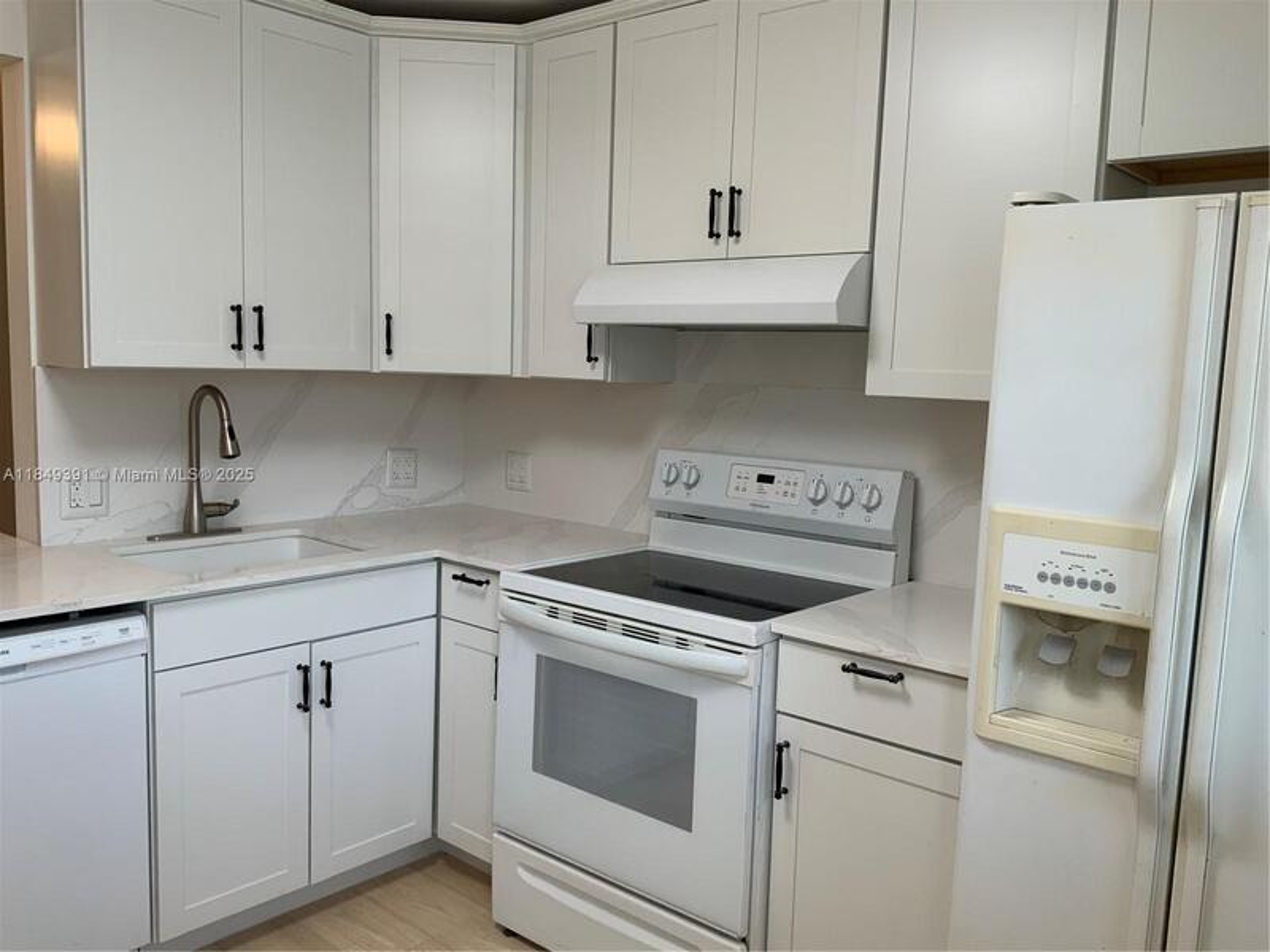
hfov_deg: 61.7
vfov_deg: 48.2
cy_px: 476
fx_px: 1064
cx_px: 635
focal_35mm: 29
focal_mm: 3
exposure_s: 1/120
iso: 64
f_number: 1.8
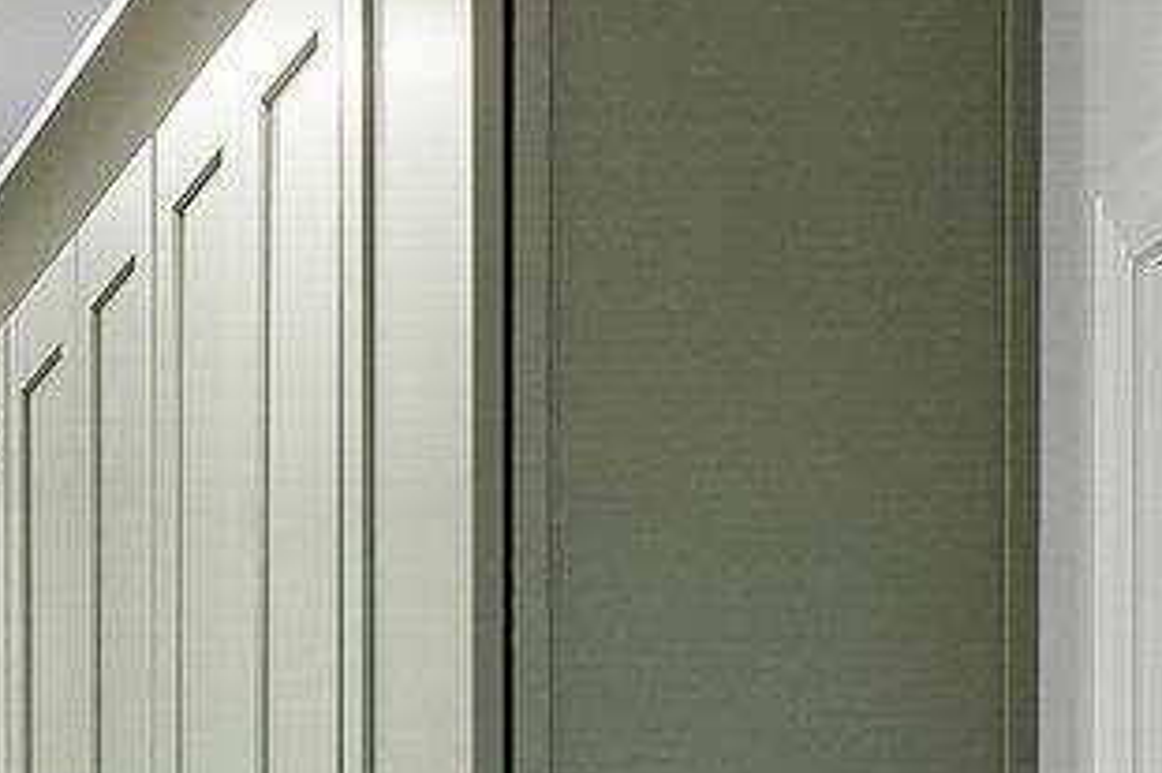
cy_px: 1694
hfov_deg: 8.3
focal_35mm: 237
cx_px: -1042
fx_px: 7645
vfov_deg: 5.6
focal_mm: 24
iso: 400
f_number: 8
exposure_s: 1/10
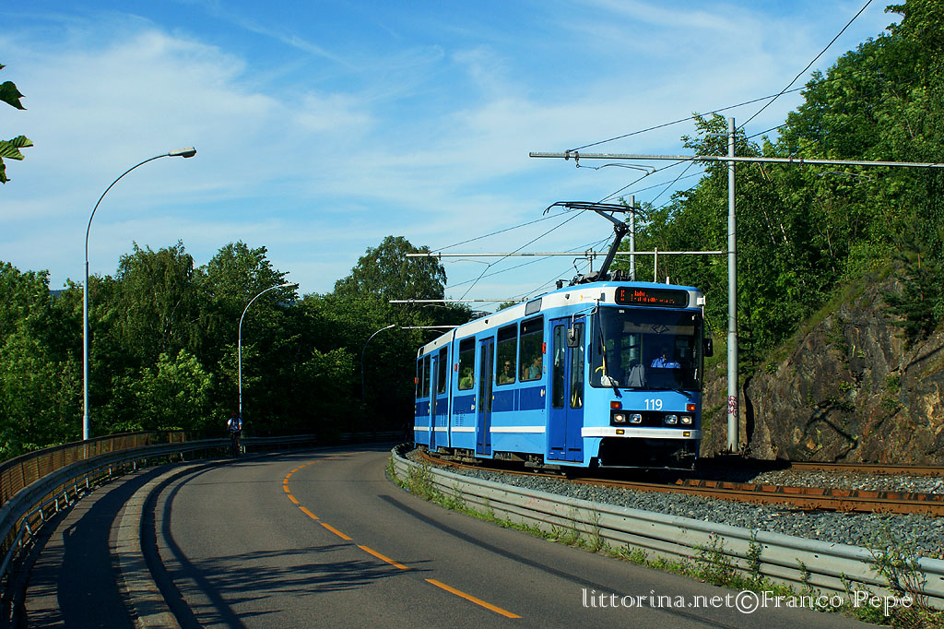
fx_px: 1180
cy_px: 314
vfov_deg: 29.8
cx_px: 472
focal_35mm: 45
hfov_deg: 43.6
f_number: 9
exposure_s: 1/400
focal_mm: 30
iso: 200
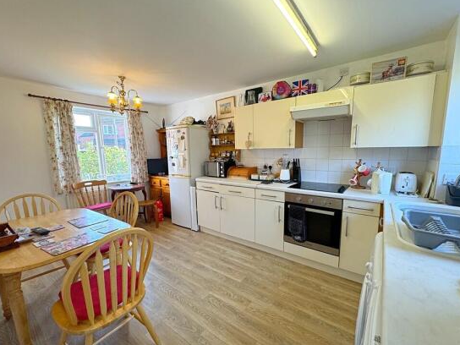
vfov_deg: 81.7
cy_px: 180
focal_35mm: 15
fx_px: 199
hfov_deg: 98.1
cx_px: 242
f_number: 2.2
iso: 160
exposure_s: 1/100
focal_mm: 2.22
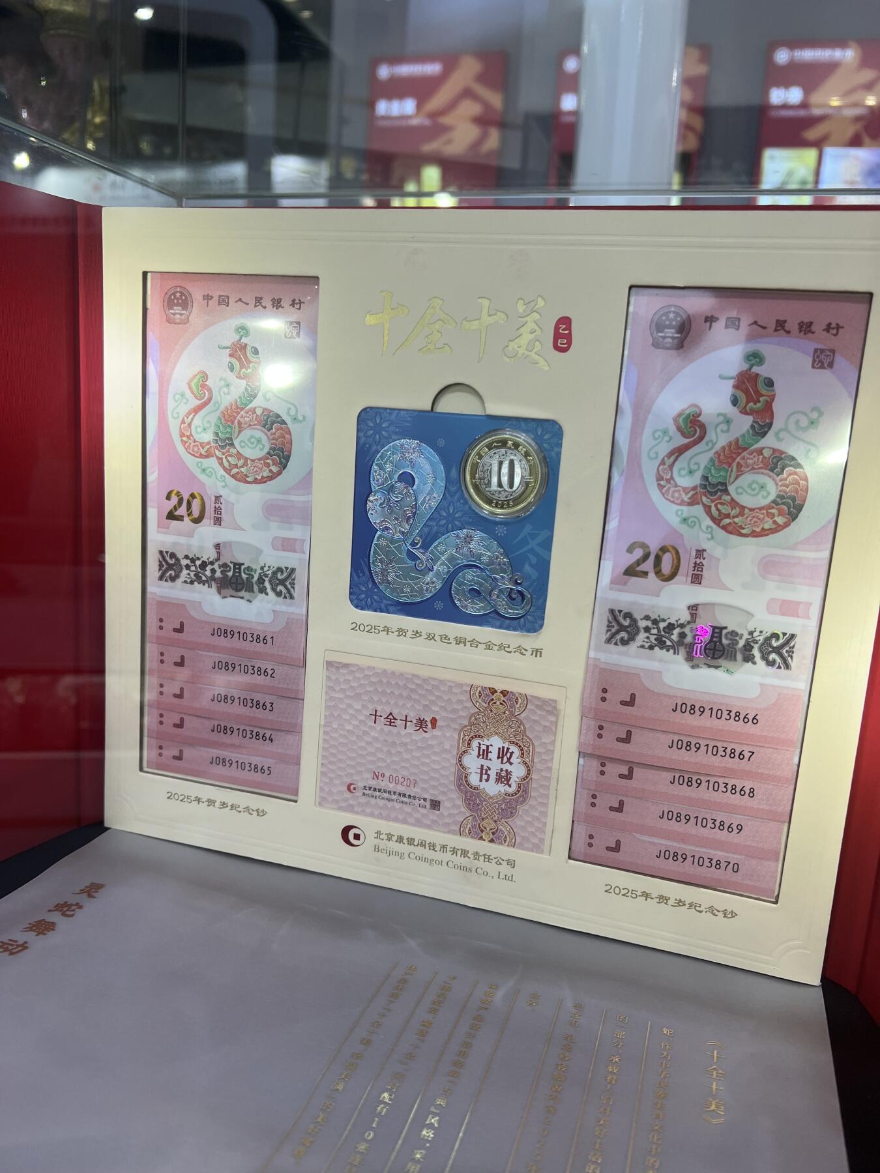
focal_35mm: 26
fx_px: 881
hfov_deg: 53.1
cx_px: 440
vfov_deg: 67.3
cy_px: 586
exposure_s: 1/240
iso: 40
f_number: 1.5
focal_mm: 5.7
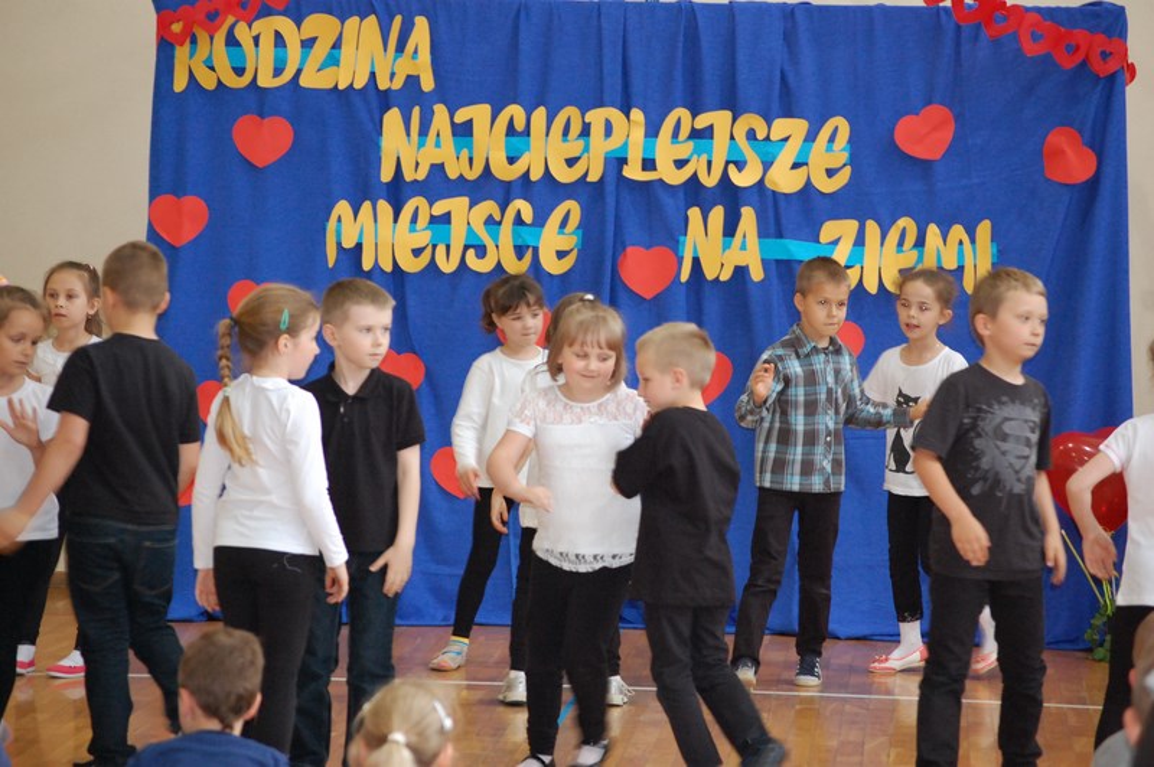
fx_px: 4900
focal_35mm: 153
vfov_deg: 9.0
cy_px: 384
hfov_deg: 13.4
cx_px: 577
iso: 1250
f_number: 4.8
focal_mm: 102
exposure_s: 1/60
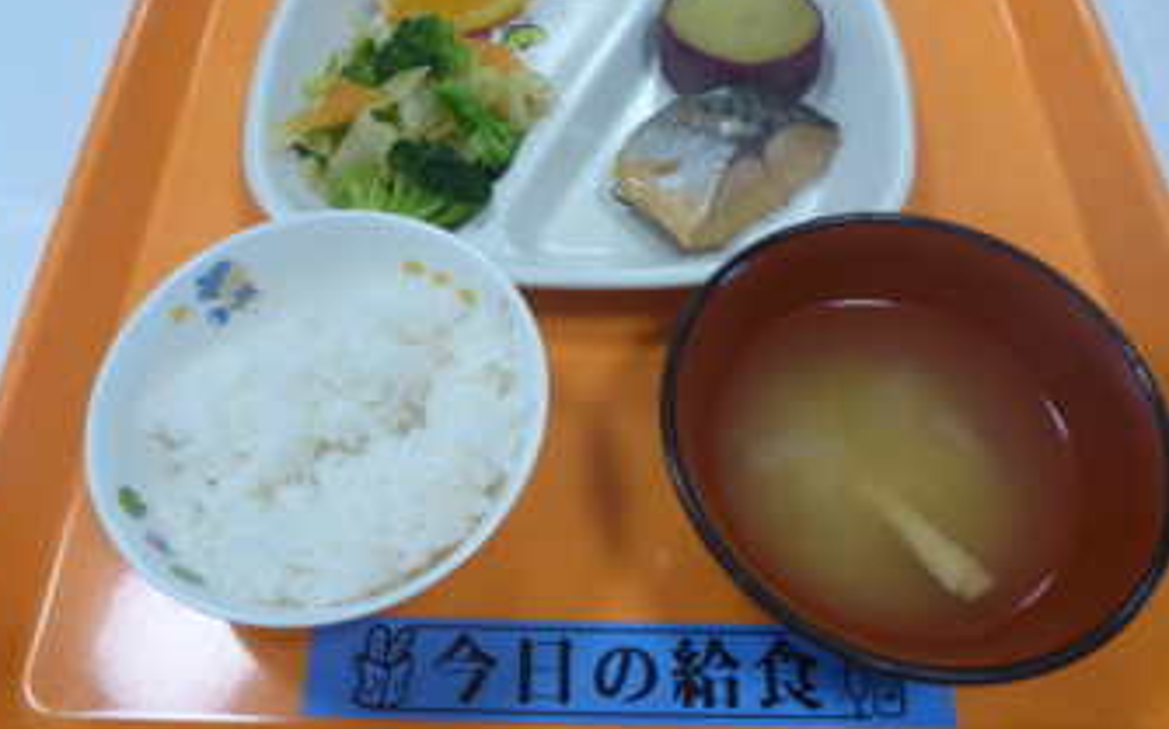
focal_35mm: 31
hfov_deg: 61.2
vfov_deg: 40.4
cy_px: 300
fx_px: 987
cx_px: 562
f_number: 3.3
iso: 400
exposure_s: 1/80
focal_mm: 4.9
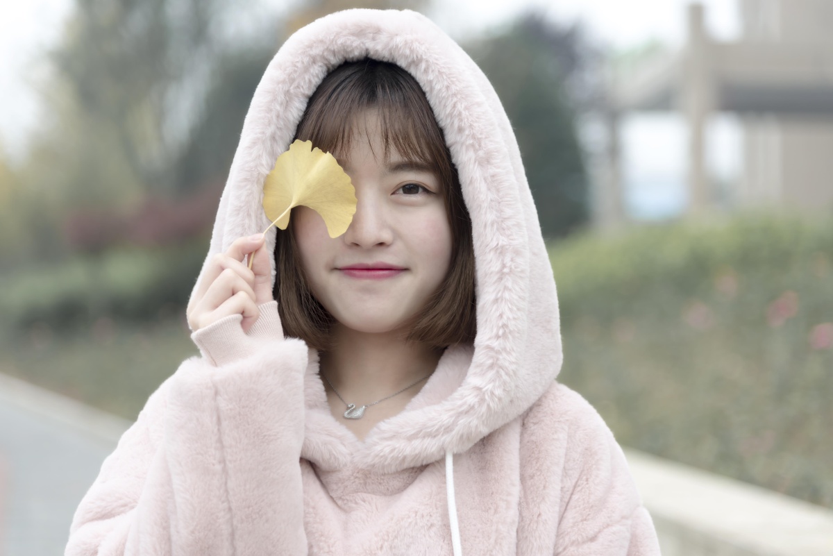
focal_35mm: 105
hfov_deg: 19.4
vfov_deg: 13.1
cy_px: 278
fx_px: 2430
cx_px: 416
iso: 100
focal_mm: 105
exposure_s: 1/160
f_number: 4
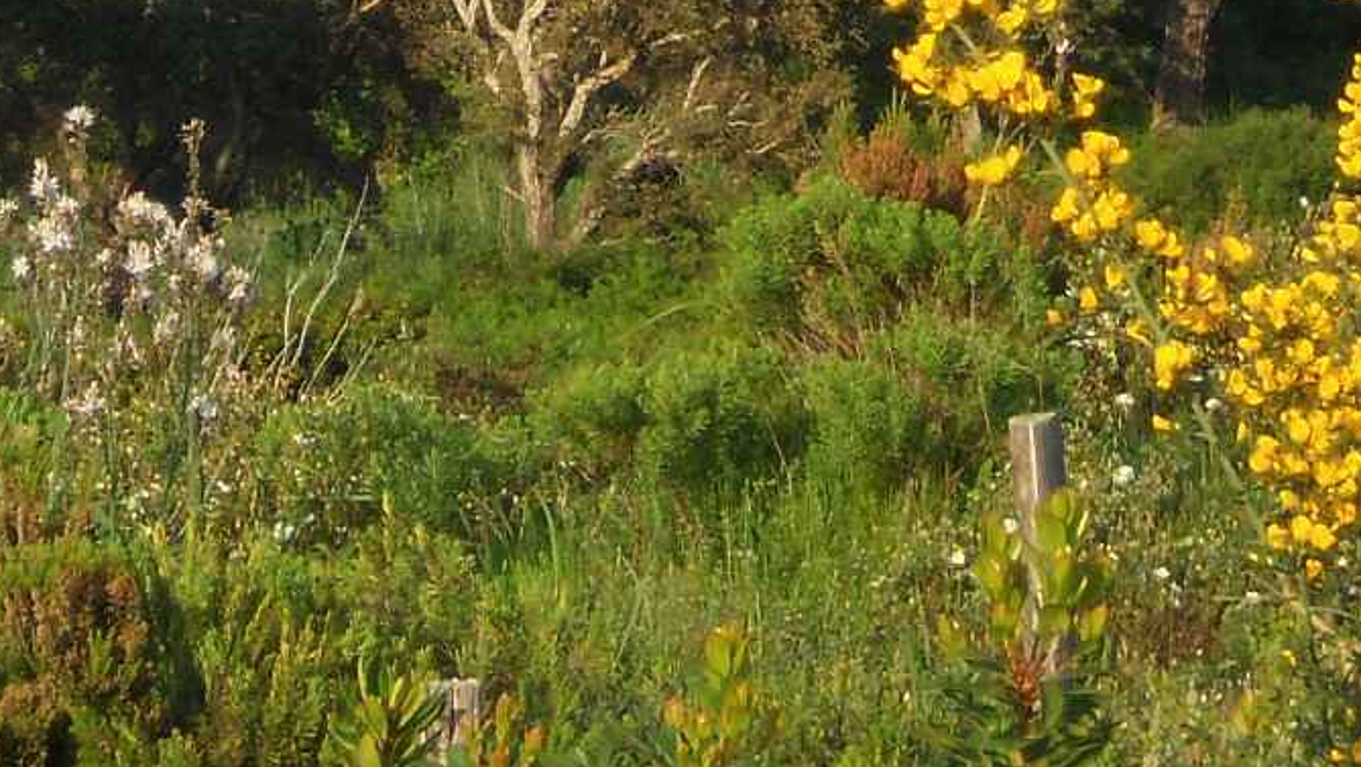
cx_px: 395
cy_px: -596
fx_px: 12997
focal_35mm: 360
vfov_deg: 3.4
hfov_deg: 6.0
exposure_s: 1/160
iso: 80
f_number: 5.9
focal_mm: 19.6
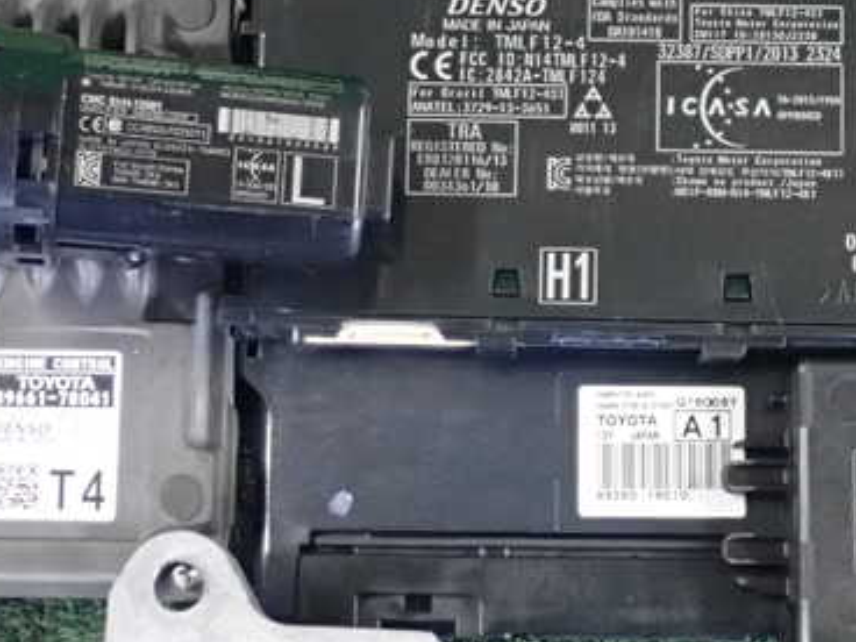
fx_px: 1533
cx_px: 516
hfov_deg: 31.1
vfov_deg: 23.6
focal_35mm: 62
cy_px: 393
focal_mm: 6.86
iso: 2000
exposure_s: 1/40
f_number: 3.5
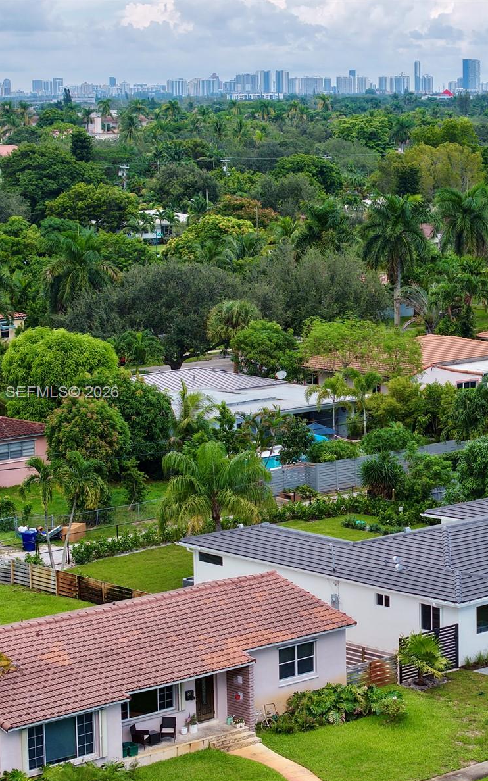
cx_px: 441
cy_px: 393
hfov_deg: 13.0
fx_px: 2128
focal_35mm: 100
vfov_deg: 20.8
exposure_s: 1/320
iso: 100
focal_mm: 19.35
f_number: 2.8
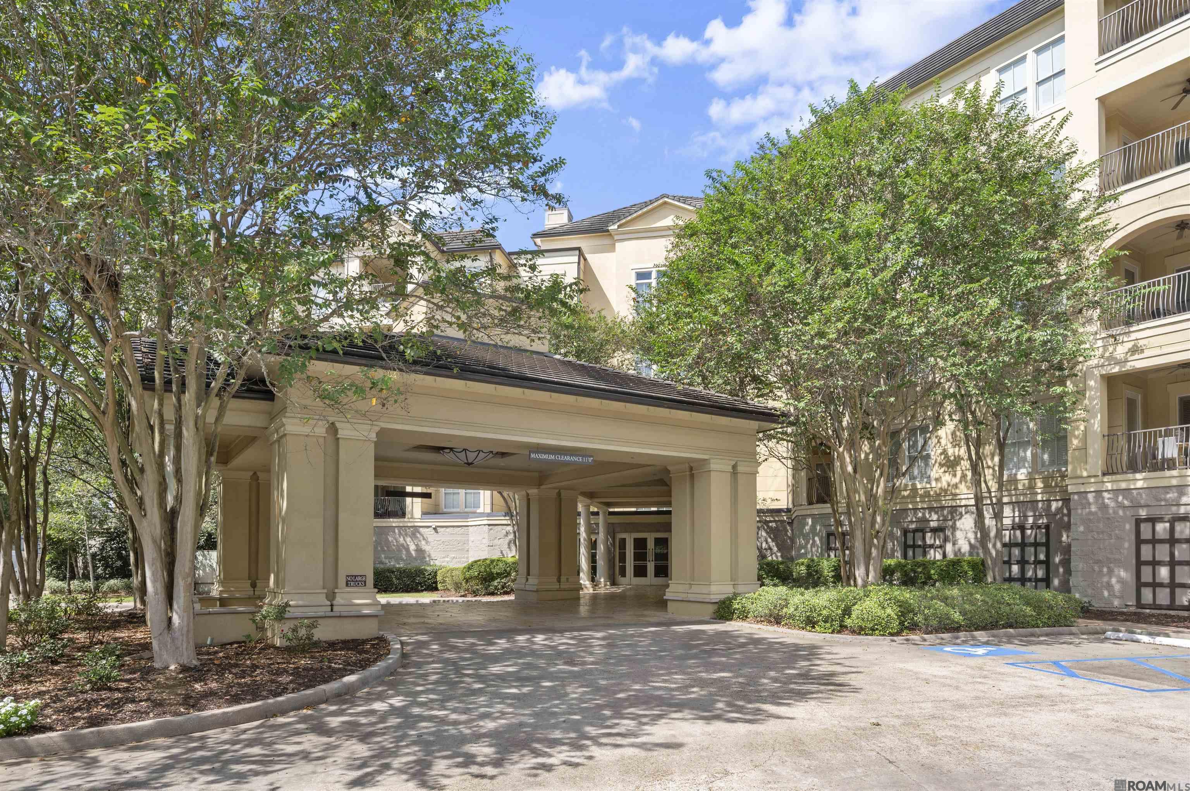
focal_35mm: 22
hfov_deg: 79.9
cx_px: 595
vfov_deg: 58.3
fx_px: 710
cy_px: 396
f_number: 10
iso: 200
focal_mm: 21.5
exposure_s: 1/320
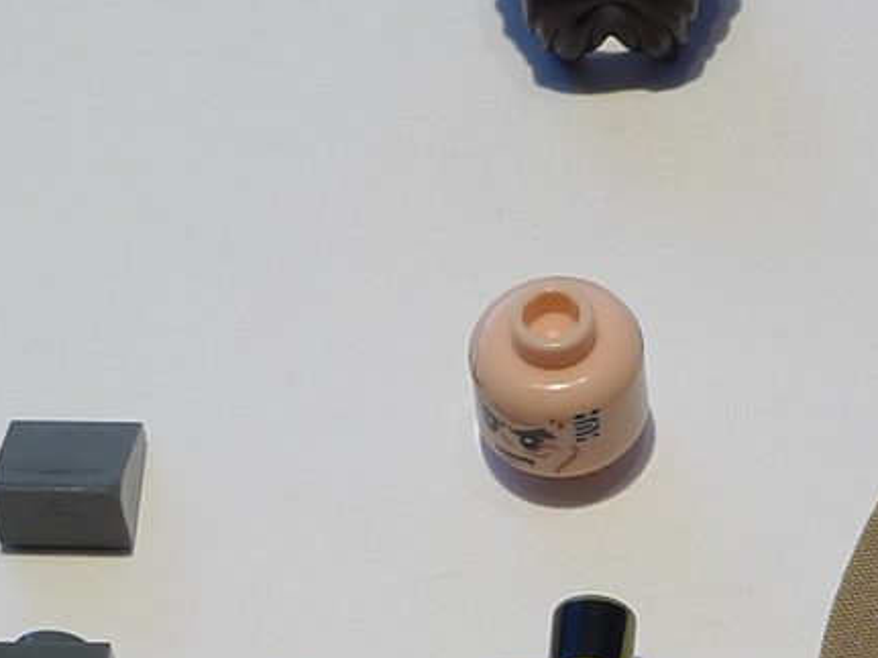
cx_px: 984
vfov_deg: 5.8
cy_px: 705
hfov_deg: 7.7
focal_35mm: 254
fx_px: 6441
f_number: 4.5
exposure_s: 1/6
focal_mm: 12.8
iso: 80
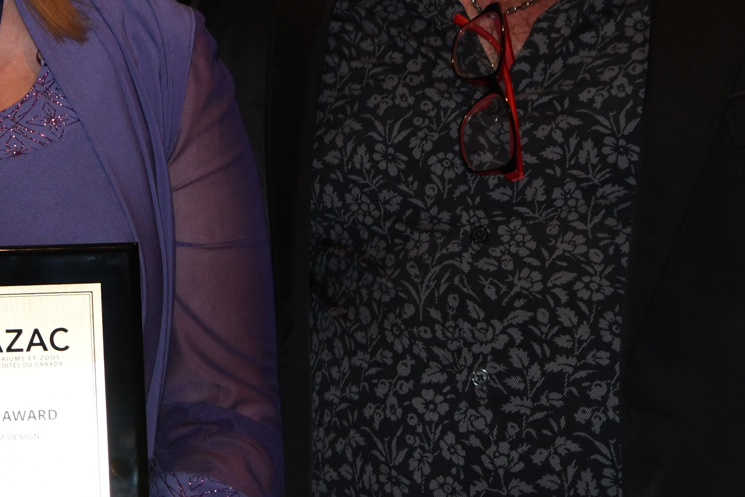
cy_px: -31
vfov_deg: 5.5
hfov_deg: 8.1
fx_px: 5195
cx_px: -75
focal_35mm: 251
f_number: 4
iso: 800
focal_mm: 62
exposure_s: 1/125
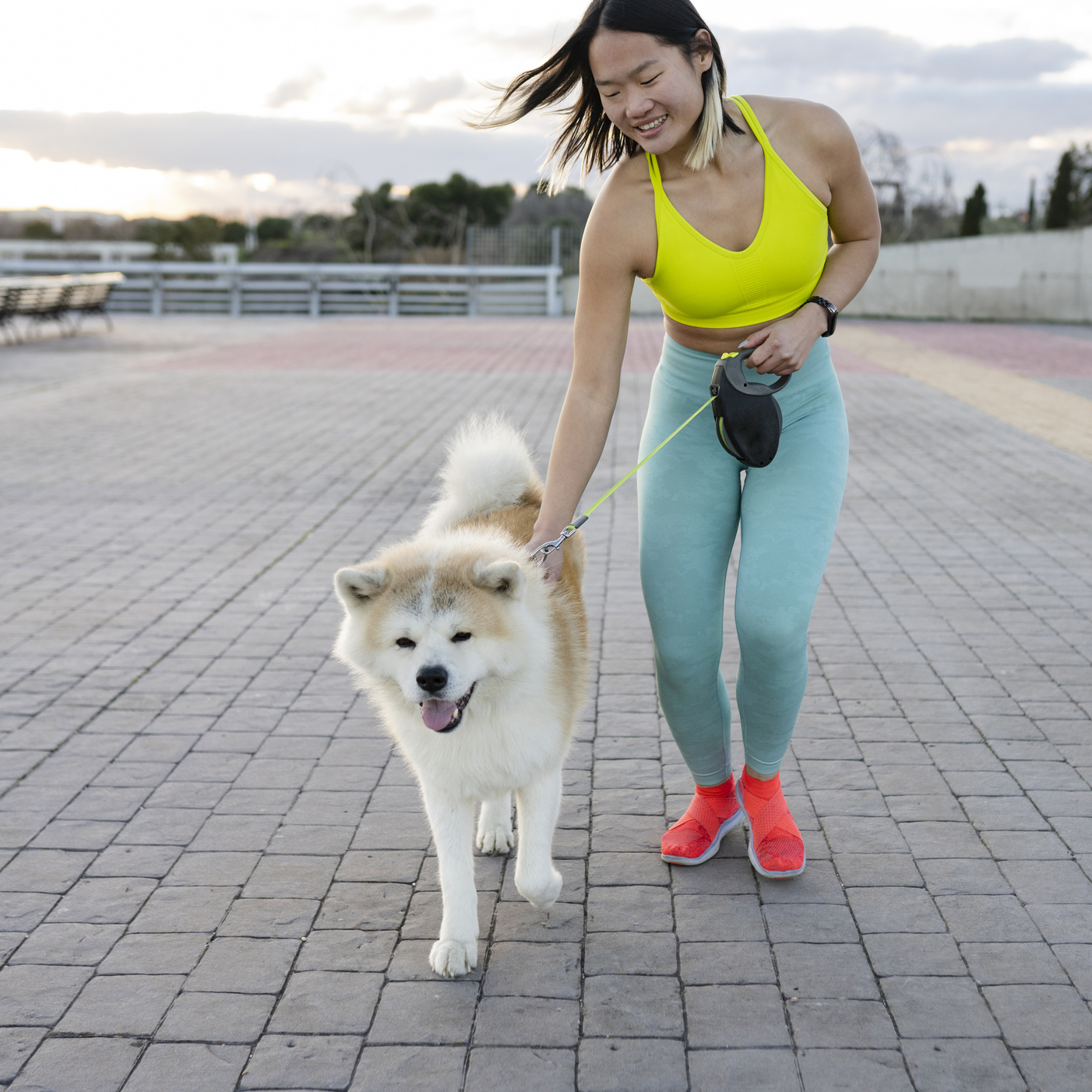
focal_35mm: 45
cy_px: 549
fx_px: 1606
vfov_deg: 37.6
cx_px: 636
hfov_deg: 37.5
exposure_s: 1/800
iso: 500
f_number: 2.5
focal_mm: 35
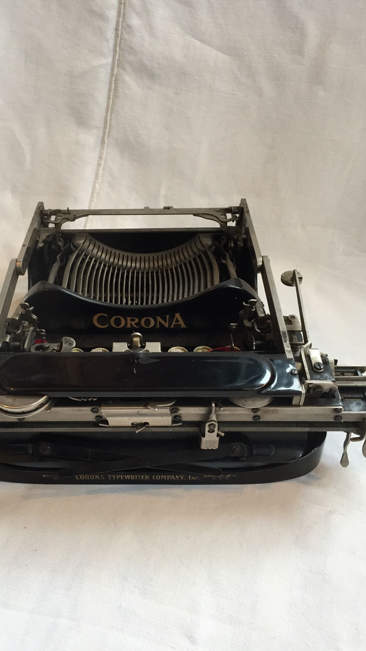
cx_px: 141
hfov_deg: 36.5
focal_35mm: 32
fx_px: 552
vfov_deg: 61.0
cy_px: 325
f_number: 2.2
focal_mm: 4.15
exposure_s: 1/33
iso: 125
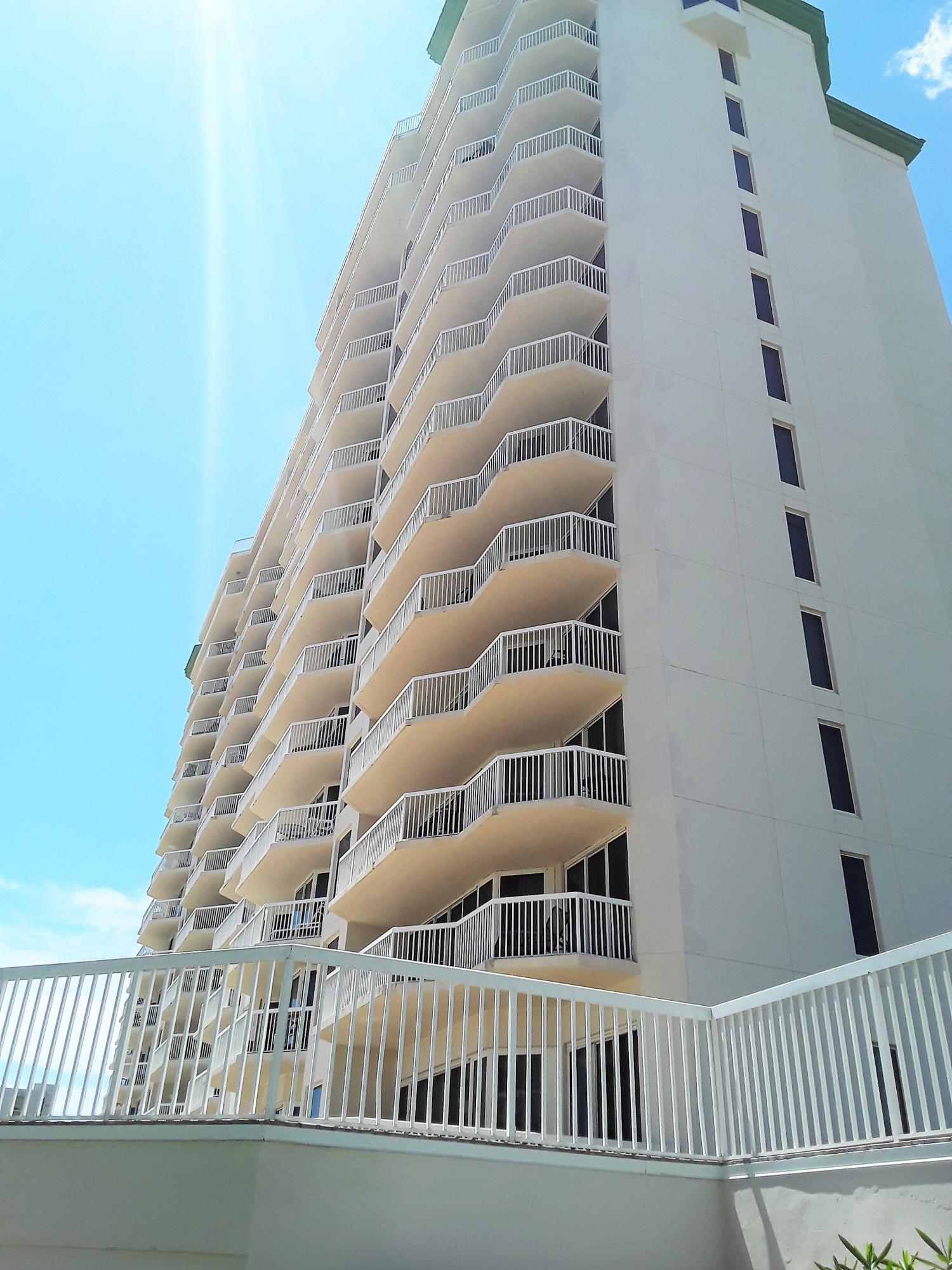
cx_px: 476
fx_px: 990
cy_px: 635
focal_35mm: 27
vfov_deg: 65.3
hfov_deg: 51.4
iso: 40
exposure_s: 1/1751
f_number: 1.9
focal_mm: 2.91
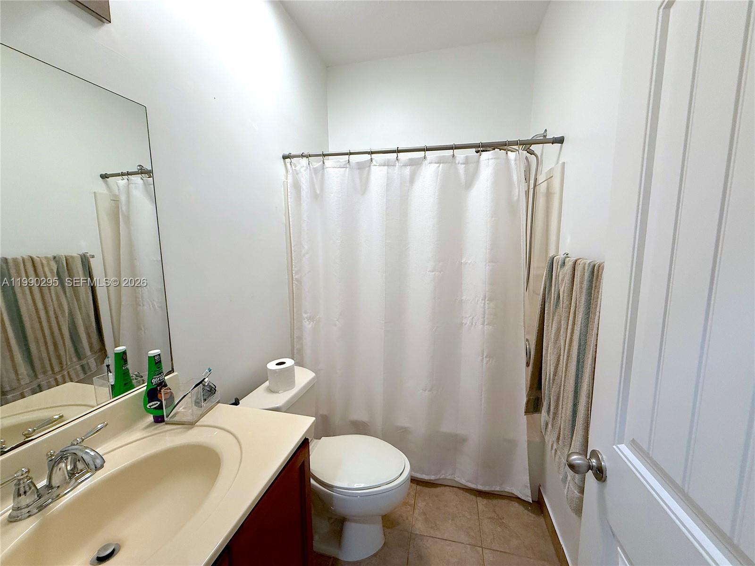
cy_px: 283
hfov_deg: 102.1
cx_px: 378
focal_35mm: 14
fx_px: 305
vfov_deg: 85.7
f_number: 2.2
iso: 250
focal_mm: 2.22
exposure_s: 1/120
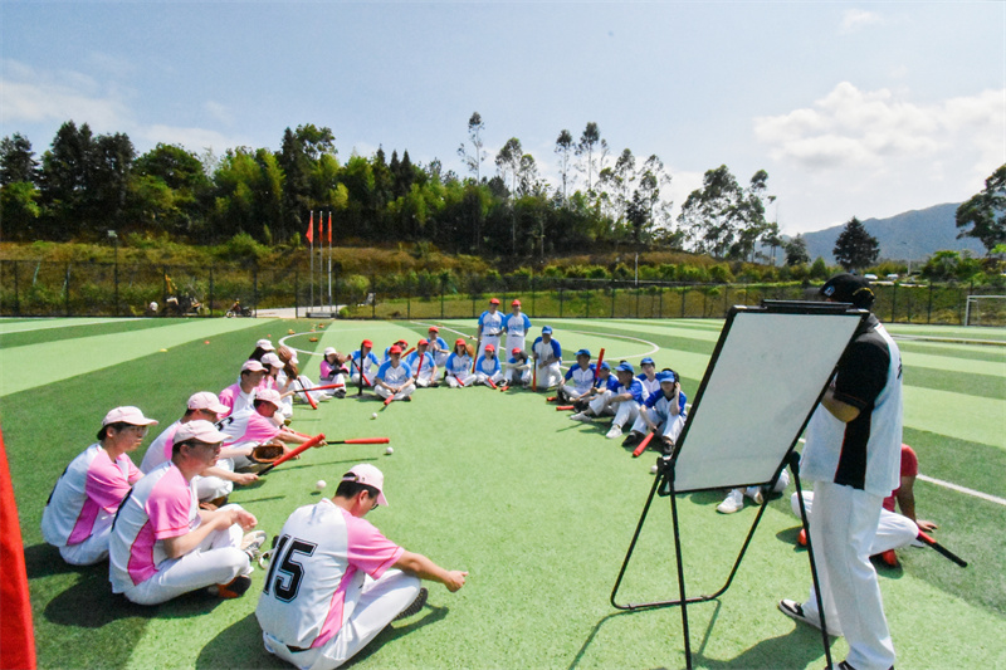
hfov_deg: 100.4
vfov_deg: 77.3
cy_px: 335
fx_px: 419
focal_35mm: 15
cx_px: 503
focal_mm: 10
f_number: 22
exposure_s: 1/4000
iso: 10000
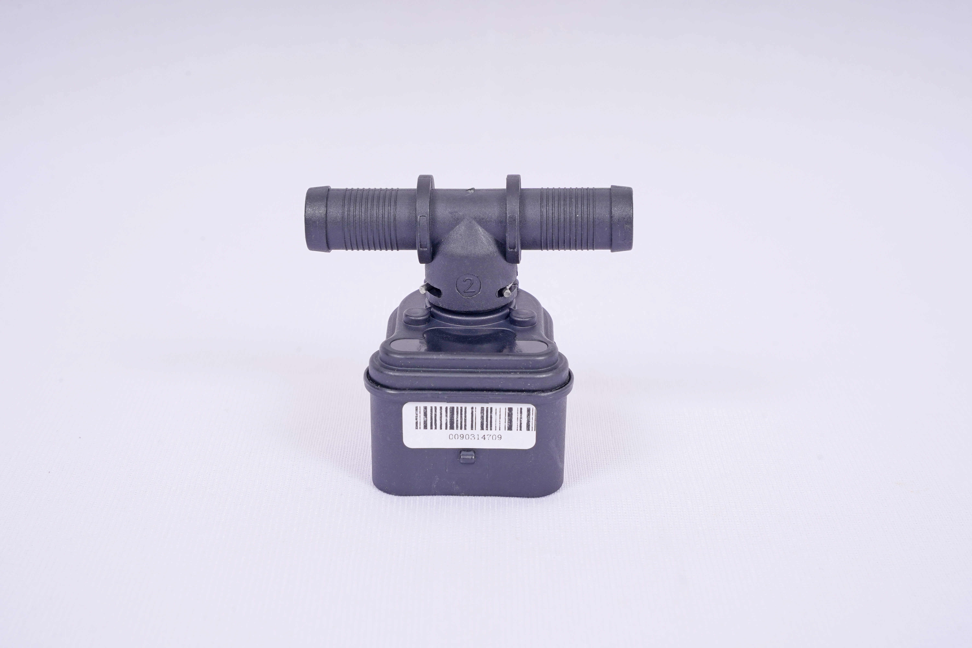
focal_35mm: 70
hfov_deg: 28.8
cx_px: 486
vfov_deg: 19.5
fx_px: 1890
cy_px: 324
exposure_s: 1/160
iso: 250
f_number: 16
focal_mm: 70
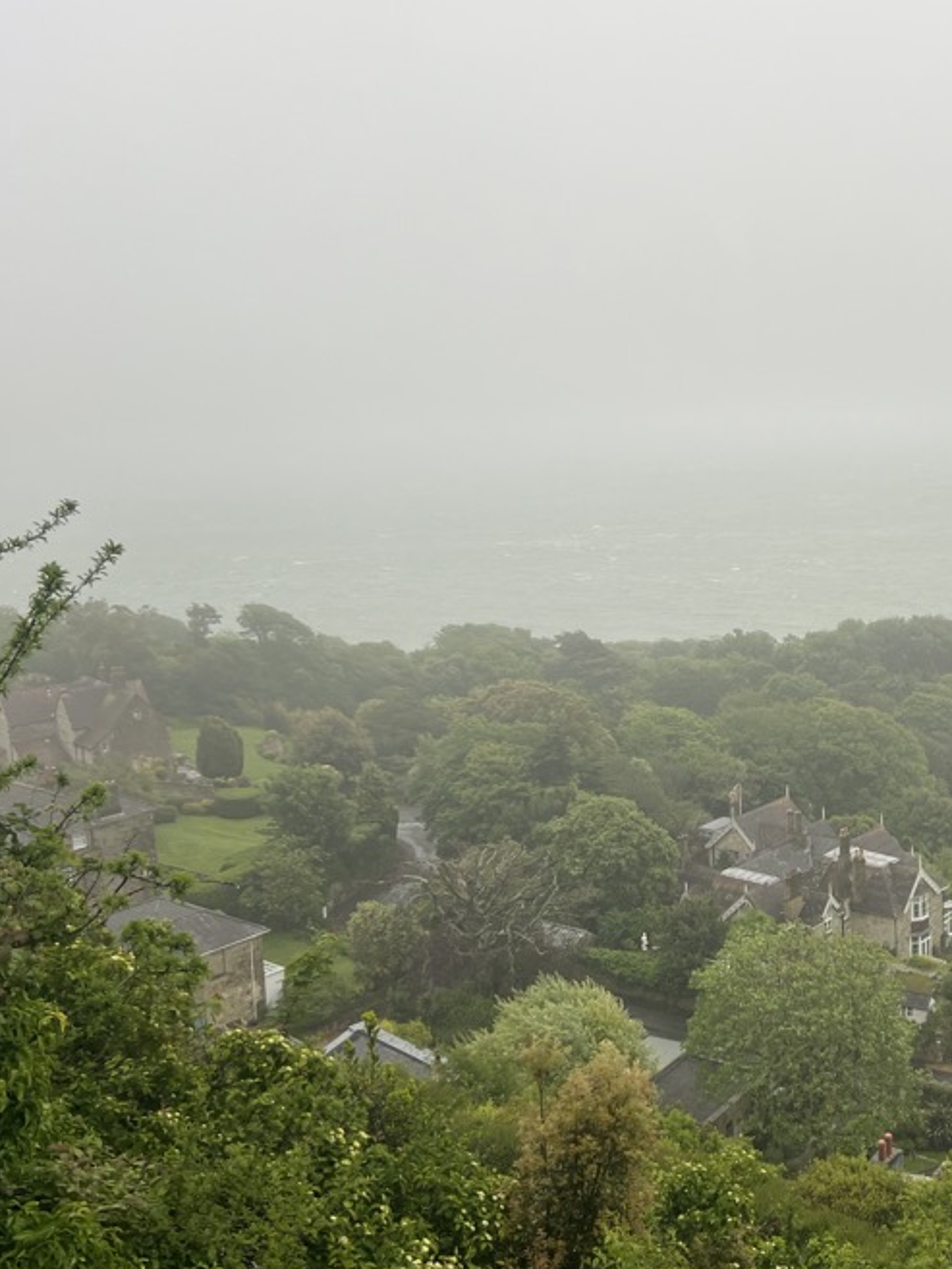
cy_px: 603
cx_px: 755
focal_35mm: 38
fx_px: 1393
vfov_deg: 48.9
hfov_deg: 36.5
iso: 50
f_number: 1.5
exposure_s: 1/351
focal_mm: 5.7
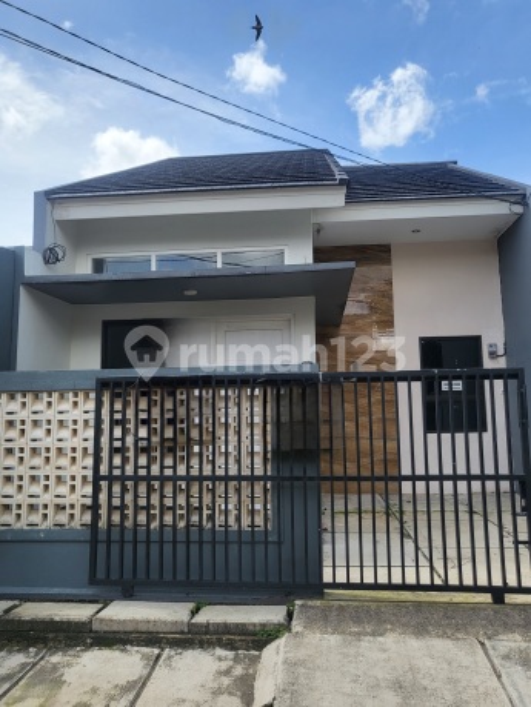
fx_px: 532
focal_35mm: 26
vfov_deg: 67.3
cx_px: 266
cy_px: 354
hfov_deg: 53.1
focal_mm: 4.25
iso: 50
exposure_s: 1/2000
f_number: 1.8
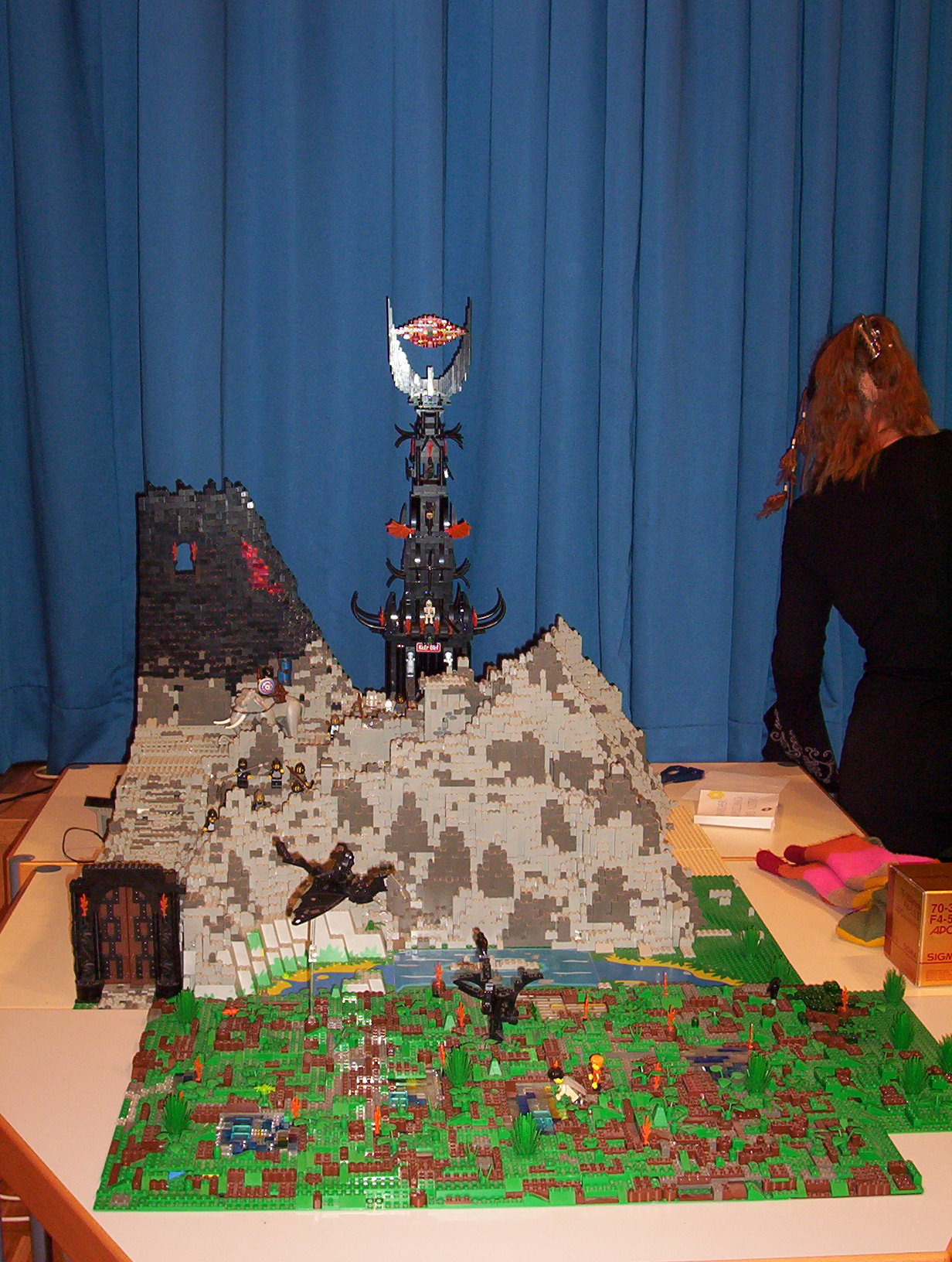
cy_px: 631
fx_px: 1972
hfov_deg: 27.1
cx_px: 476
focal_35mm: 54
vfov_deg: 35.5
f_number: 2.97
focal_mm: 7.1
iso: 140
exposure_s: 1/69.5
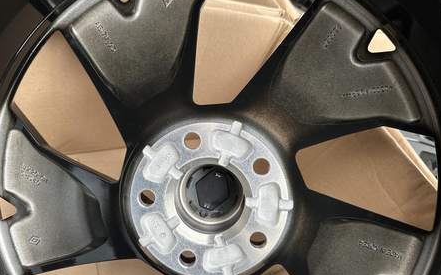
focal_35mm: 26
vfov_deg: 47.5
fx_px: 312
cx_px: 224
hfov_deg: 70.4
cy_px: 142
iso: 64
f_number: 1.78
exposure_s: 1/187
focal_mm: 6.86
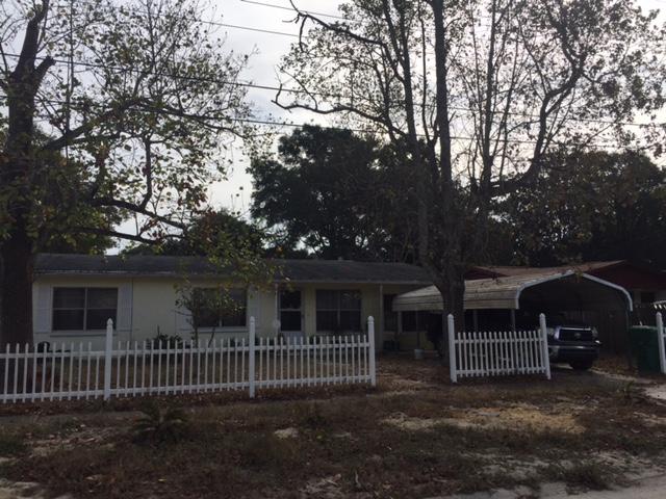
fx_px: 558
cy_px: 250
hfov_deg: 61.7
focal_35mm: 29
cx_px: 333
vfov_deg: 48.2
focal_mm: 4.15
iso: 32
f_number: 2.2
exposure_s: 1/3049
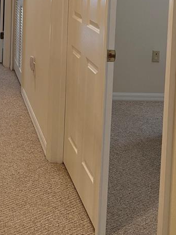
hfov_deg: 21.6
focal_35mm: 63
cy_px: -27
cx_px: -37
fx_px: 427
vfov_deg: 27.9
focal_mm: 6.76
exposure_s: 1/120
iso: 320
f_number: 1.78
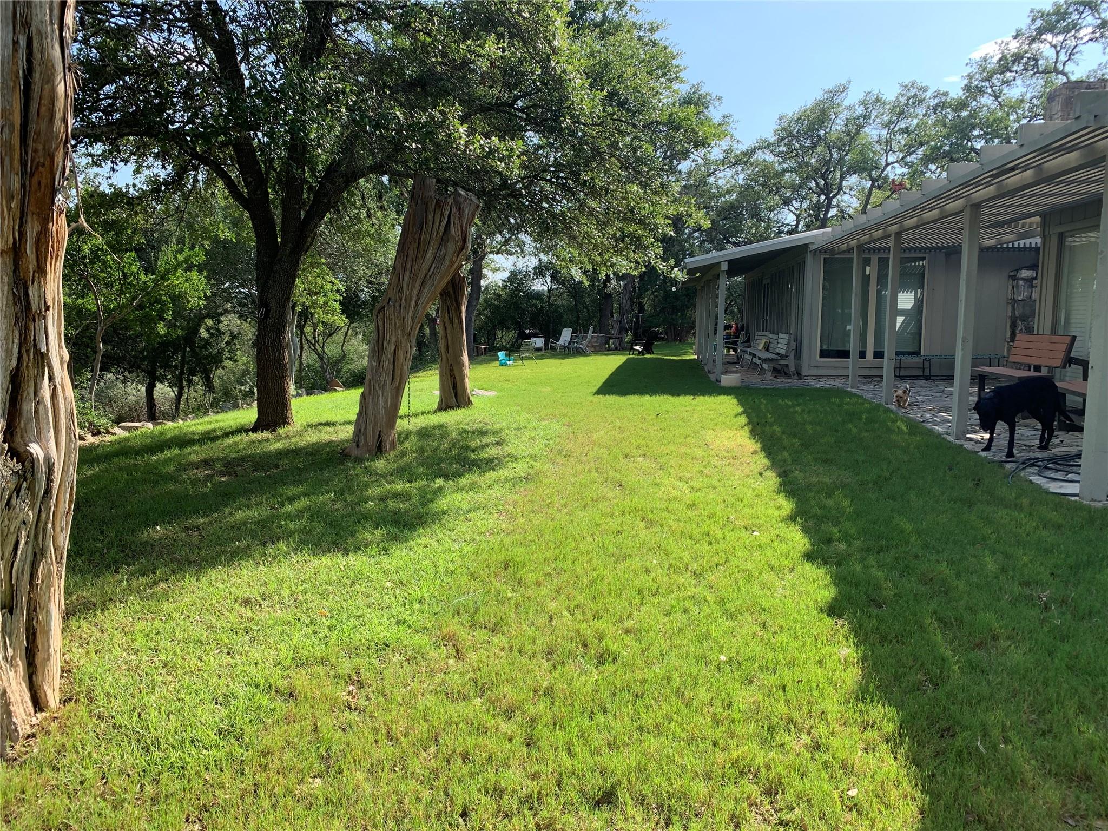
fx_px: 832
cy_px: 416
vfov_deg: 53.1
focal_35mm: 26
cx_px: 554
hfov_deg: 67.3
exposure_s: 1/656
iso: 25
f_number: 1.8
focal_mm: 4.25
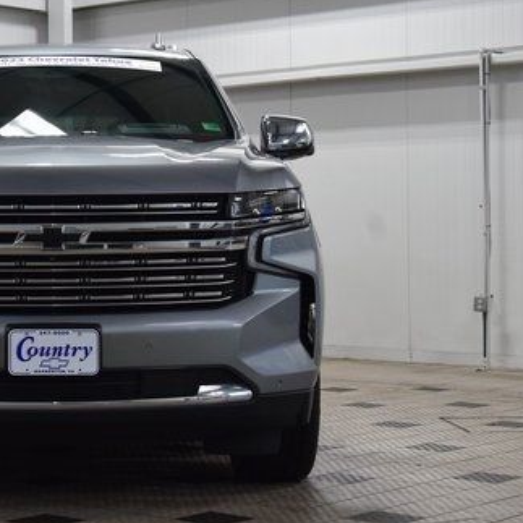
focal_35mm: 91
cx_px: 50
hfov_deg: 18.8
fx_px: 1556
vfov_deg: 19.1
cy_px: 258
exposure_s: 1/60
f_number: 8
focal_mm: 36
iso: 1600
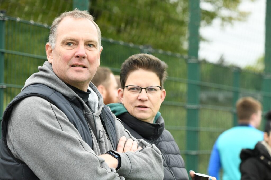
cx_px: 136
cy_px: 90
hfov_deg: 11.4
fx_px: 1354
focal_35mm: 180
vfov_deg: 7.6
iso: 6400
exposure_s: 1/1600
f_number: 7.1
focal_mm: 180
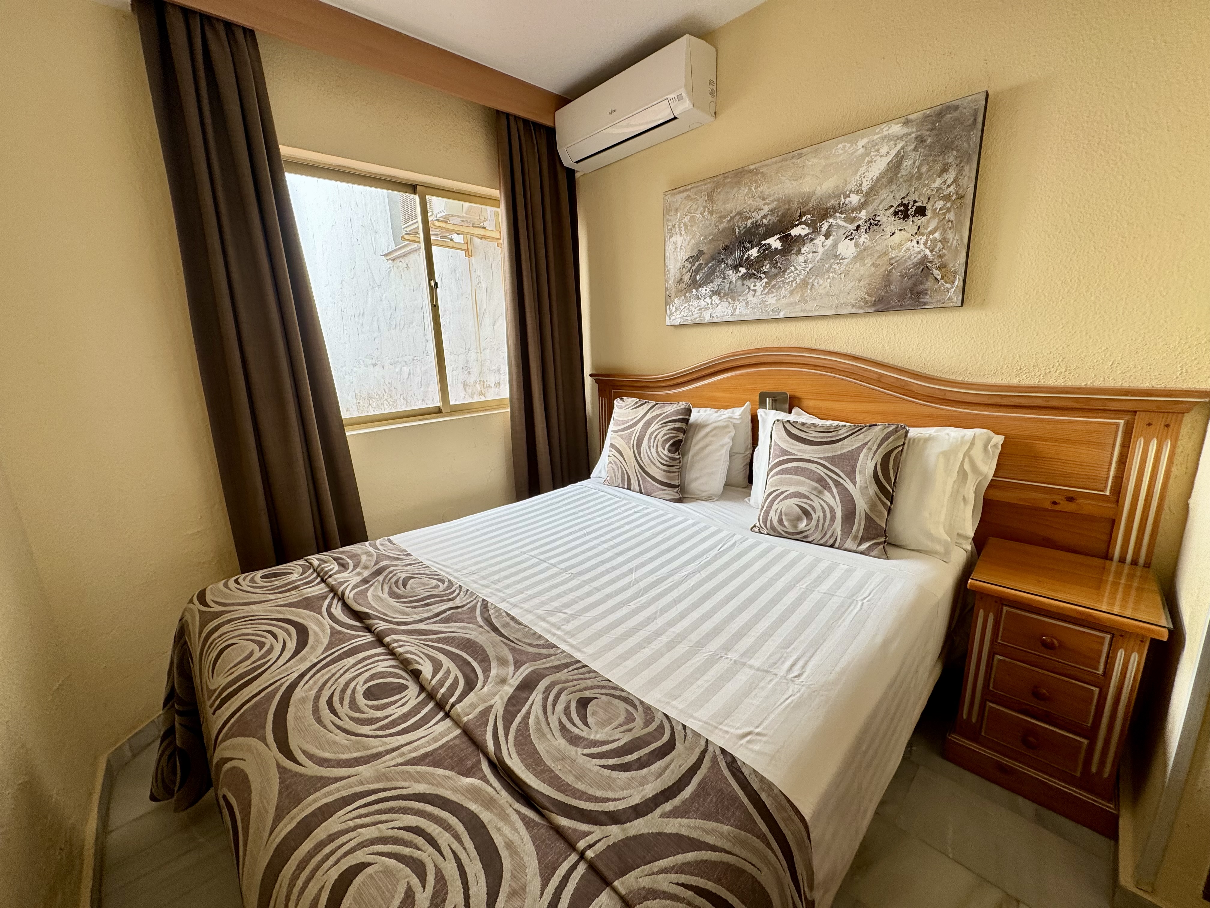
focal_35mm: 14
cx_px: 605
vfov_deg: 85.7
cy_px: 454
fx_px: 489
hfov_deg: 102.1
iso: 40
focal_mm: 2.22
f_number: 2.2
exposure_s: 1/154
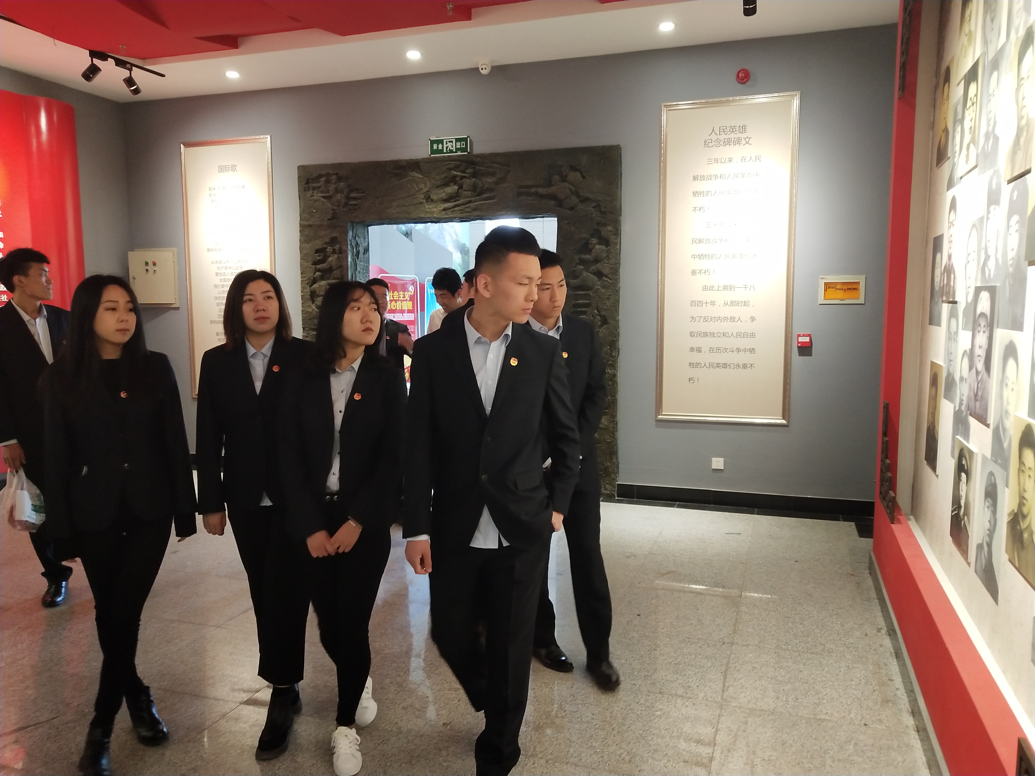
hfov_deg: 60.0
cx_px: 518
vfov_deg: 46.8
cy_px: 388
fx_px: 897
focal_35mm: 30
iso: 344
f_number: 1.8
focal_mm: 3.95
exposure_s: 1/50
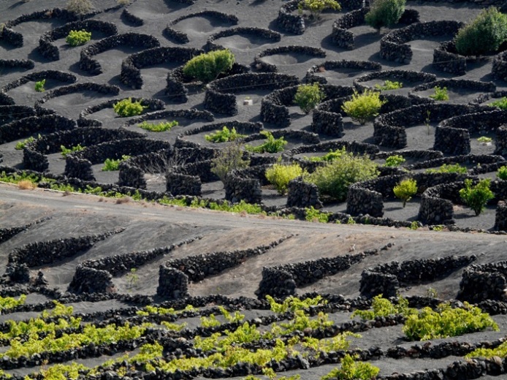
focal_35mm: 164
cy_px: 190
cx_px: 254
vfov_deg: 9.0
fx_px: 2401
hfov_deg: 12.1
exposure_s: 1/250
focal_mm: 27
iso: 160
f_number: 4
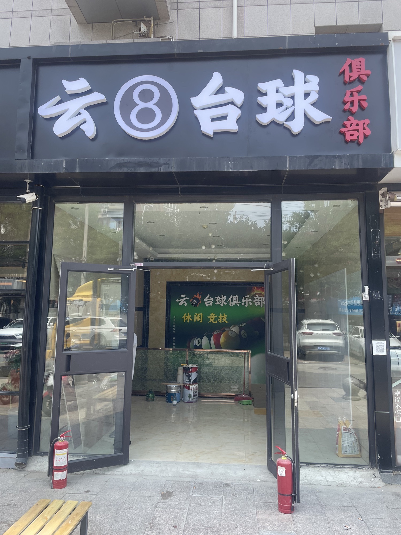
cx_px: 200
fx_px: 402
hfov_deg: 53.1
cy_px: 268
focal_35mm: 26
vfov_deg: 67.3
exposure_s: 1/749
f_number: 1.6
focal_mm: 4.2
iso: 32
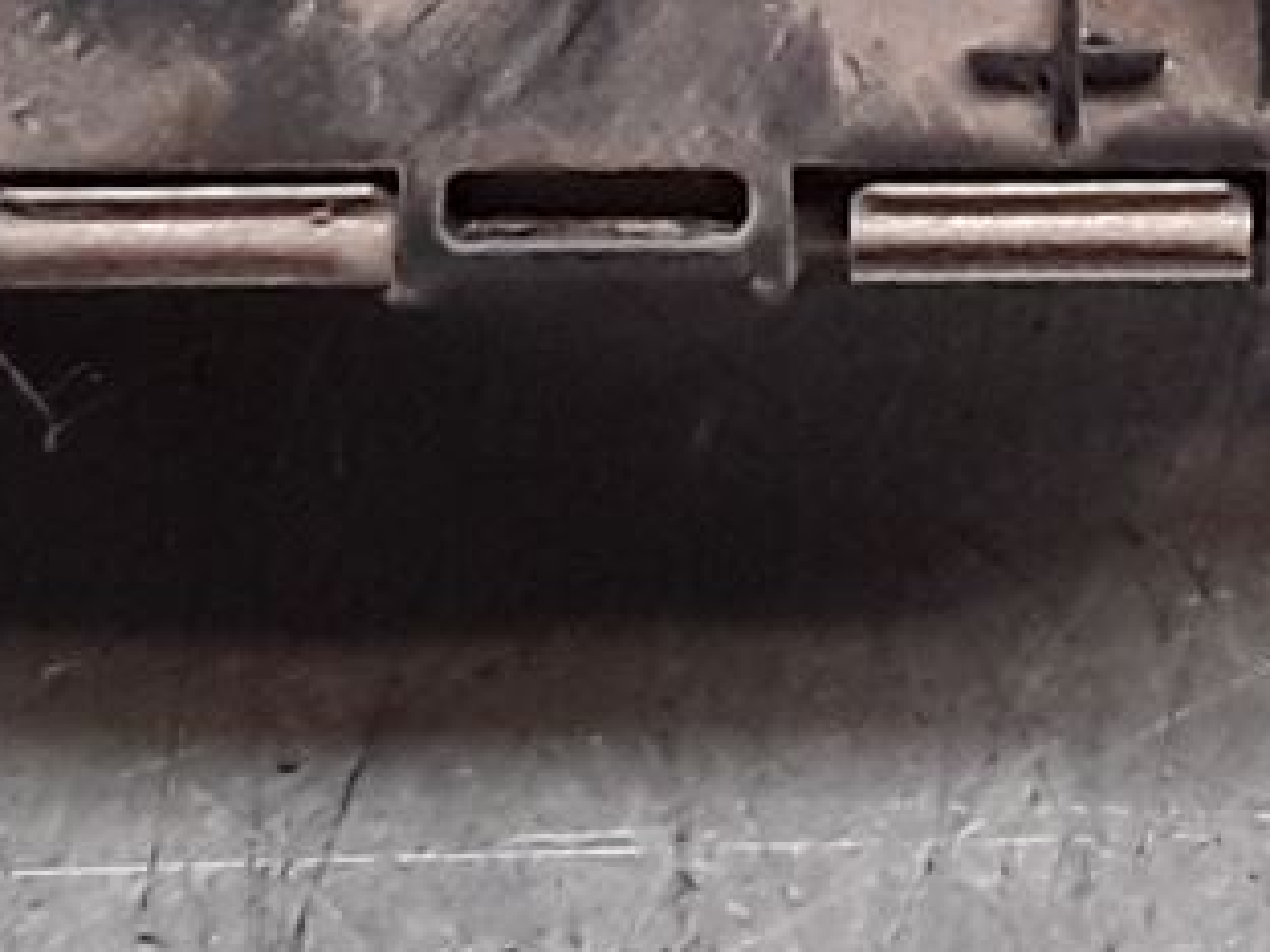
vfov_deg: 7.7
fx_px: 6751
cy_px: -1046
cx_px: 1514
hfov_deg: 10.6
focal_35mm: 184
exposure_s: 1/100
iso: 100
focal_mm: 2.91
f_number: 1.9
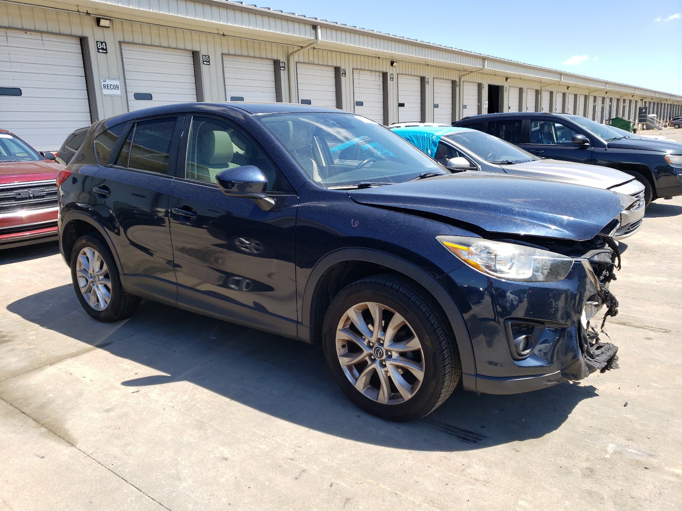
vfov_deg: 53.1
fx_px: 512
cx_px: 341
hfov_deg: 67.3
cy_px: 256
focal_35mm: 26
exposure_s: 1/1667
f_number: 1.5
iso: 50
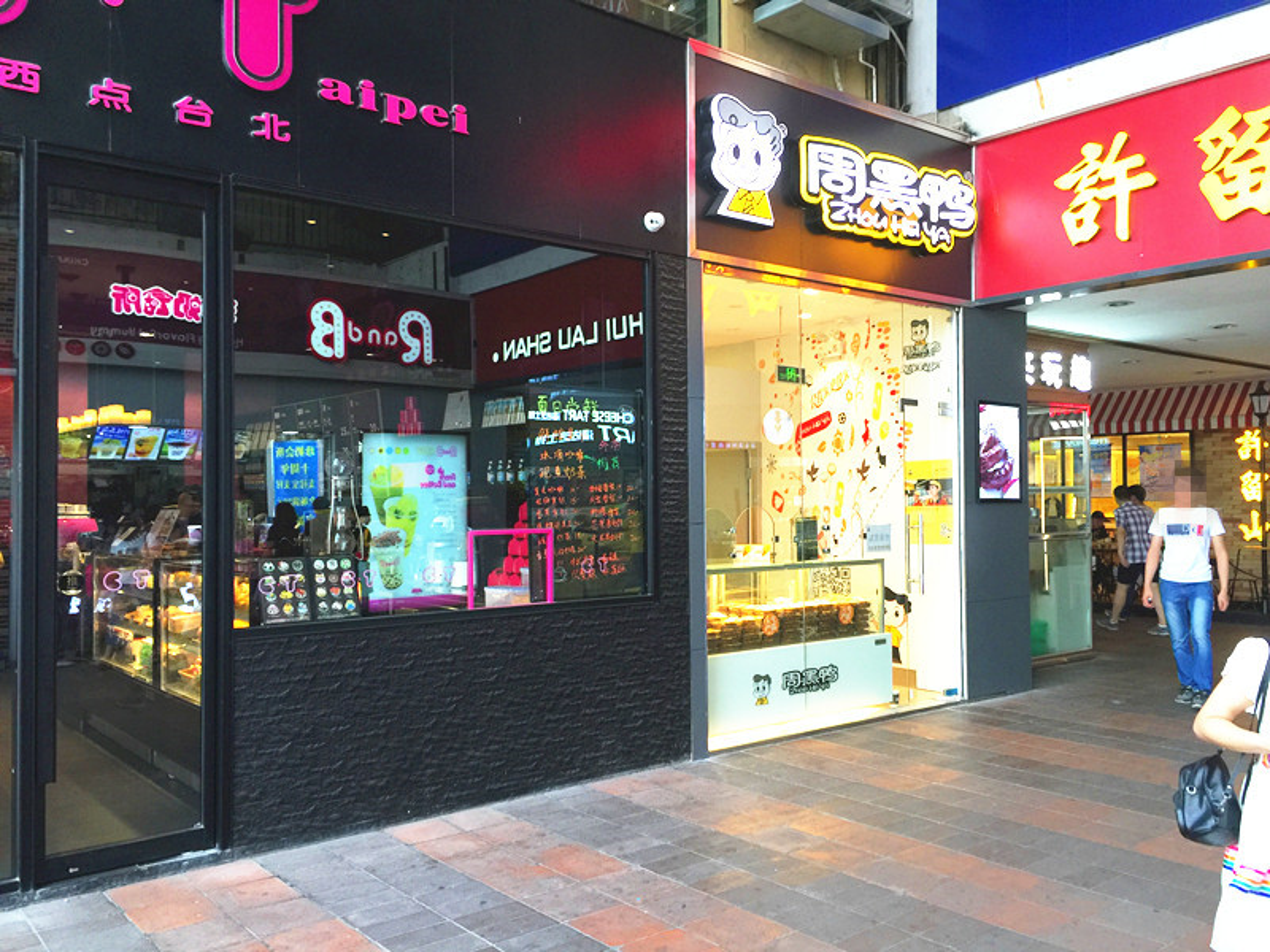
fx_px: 1064
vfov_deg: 48.2
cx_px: 635
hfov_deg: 61.7
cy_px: 476
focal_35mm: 29
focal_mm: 4.15
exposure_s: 1/33
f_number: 2.2
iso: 50
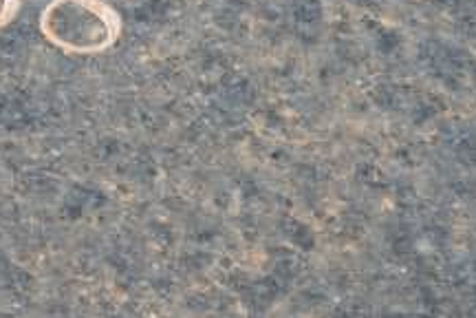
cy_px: -490
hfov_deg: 4.7
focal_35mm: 433
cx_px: -483
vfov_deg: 3.1
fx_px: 5725
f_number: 5.6
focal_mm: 52
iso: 180
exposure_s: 1/125
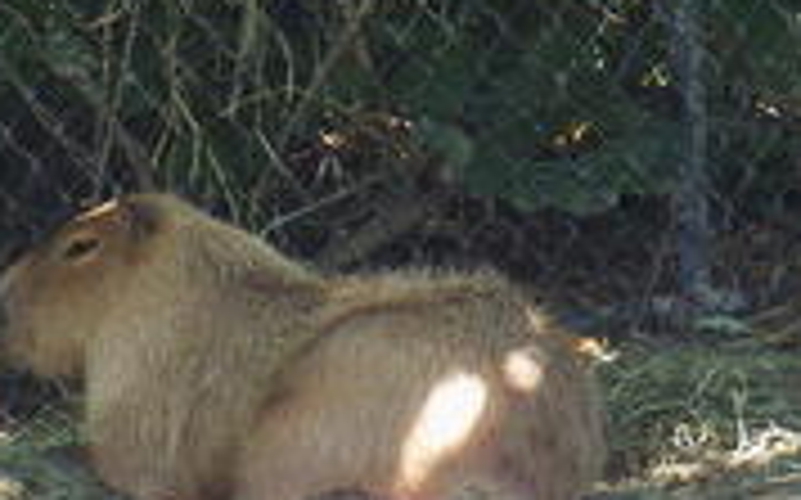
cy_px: 270
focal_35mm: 804
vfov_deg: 1.6
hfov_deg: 2.6
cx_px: 252
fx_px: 17540
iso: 320
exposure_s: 1/250
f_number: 2.8
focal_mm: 64.3
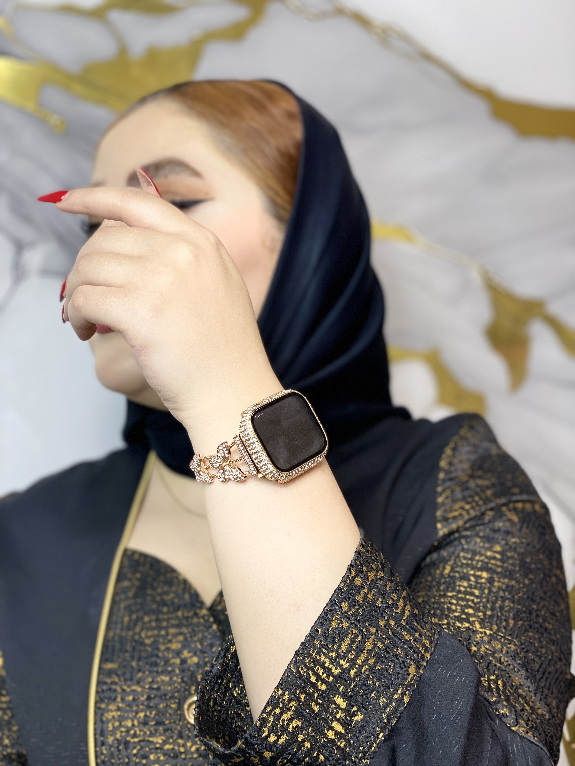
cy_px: 383
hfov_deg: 28.0
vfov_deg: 36.8
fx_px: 1152
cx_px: 288
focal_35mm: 52
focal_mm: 6
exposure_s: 1/100
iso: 50
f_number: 2
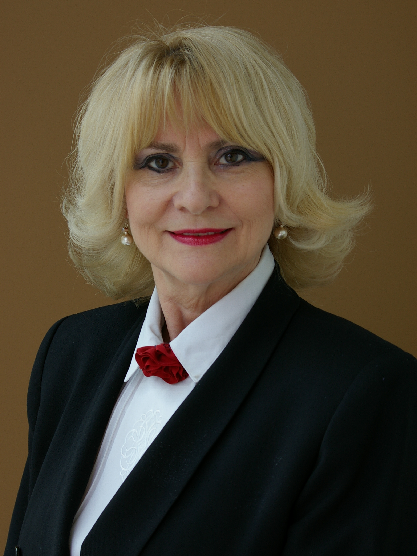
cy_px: 315
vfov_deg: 23.8
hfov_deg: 18.0
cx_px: 210
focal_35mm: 82
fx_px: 1317
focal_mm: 50
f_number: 8
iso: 200
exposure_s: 1/30
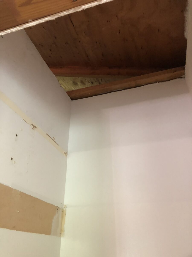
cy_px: 128
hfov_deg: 49.7
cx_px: 96
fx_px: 207
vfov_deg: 63.4
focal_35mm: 28
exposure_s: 1/5
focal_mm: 3.99
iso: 100
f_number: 1.8
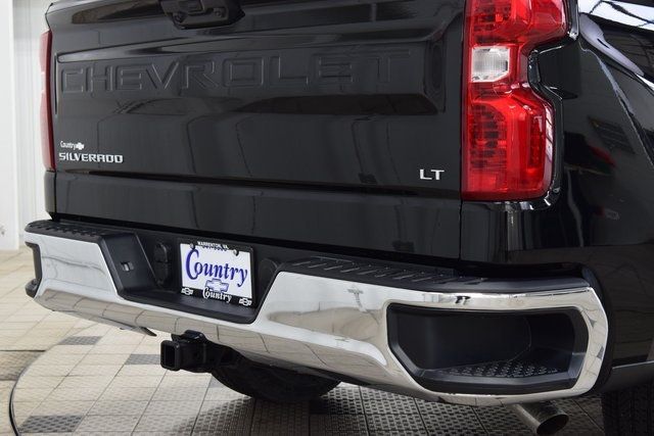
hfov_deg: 33.4
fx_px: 1090
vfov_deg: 22.6
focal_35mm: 60
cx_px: 327
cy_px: 218
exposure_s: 1/15
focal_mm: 40
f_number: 6.3
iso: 720
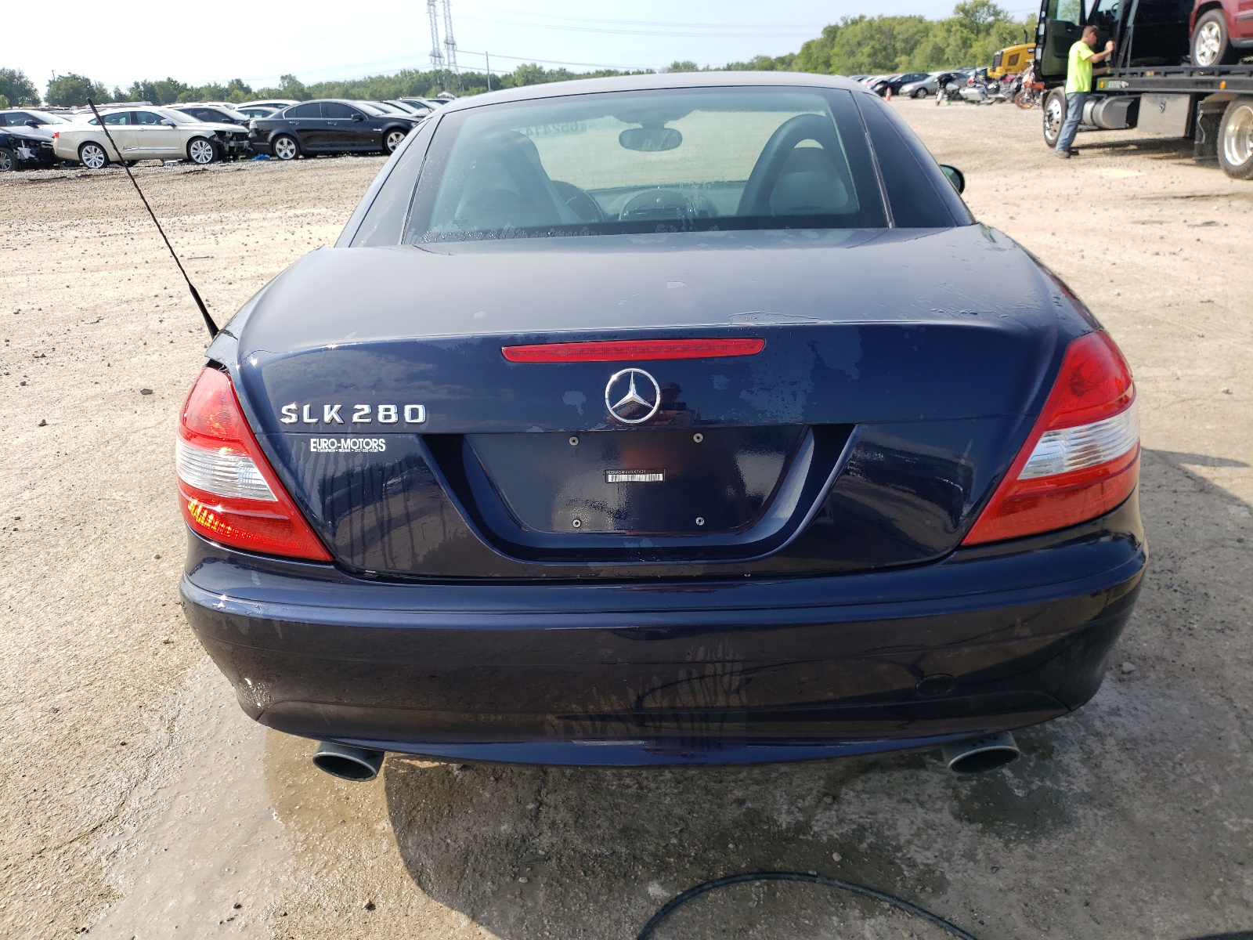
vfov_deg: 53.1
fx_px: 941
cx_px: 626
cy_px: 470
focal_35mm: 26
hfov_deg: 67.3
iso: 50
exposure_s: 1/1250
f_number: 1.5
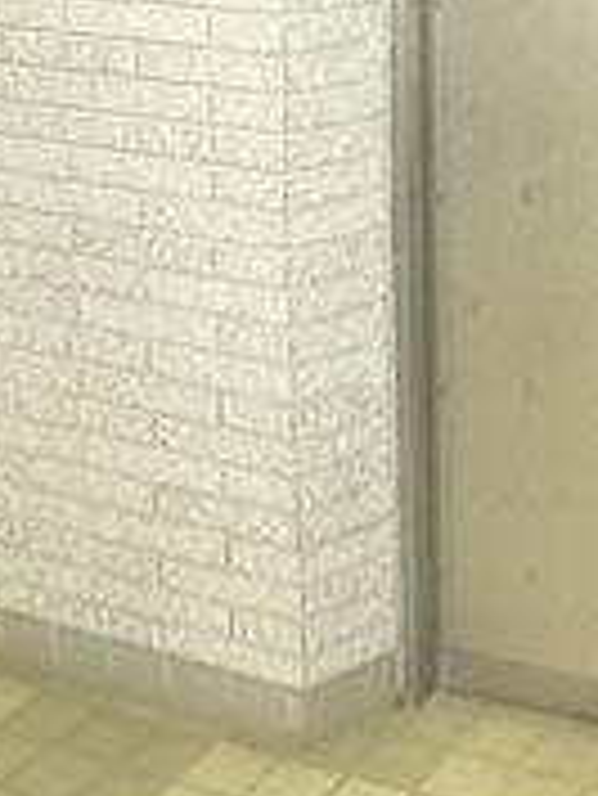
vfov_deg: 19.4
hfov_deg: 15.0
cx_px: 717
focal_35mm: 95
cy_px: -171
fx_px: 2186
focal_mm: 5.1
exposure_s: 1/5
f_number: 2
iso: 400
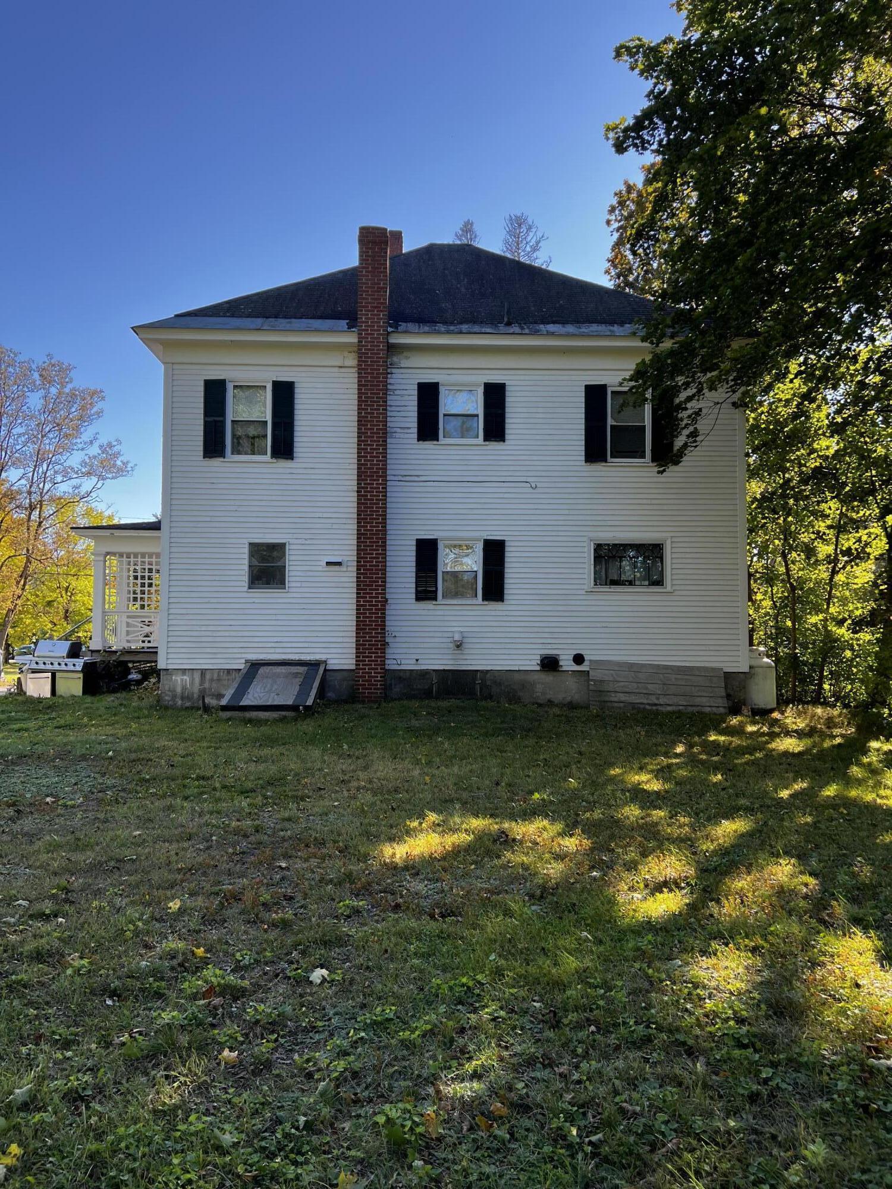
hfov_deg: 53.1
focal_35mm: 26
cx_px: 446
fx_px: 893
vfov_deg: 67.3
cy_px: 594
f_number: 1.5
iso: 50
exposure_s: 1/597
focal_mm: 5.7
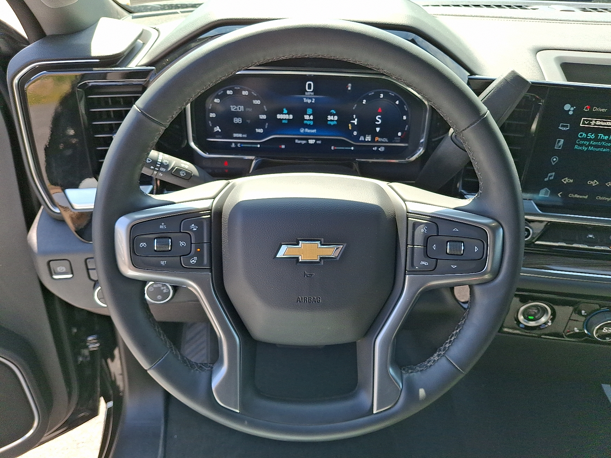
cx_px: 306
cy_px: 229
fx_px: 441
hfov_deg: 69.4
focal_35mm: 25
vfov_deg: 54.9
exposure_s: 1/312
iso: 30
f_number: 1.8
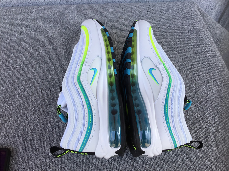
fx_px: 205
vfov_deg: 45.4
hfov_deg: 58.4
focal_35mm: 31
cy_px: 86
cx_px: 114
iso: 25
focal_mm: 3.3
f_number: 2.4
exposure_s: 1/213
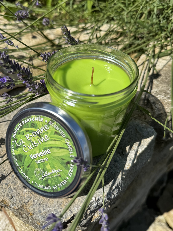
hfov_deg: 51.3
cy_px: 103
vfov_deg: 65.1
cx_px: 81
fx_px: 180
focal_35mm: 27
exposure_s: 1/6410
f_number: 1.78
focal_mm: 6.76
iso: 80
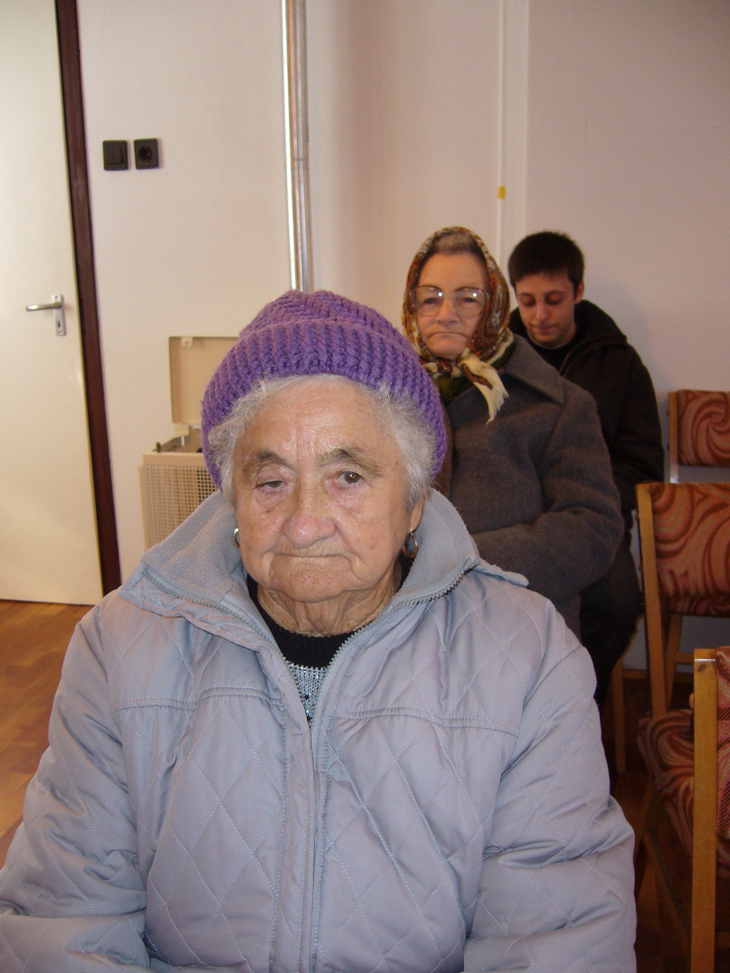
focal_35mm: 35
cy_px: 486
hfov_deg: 40.7
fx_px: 984
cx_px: 365
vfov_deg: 52.6
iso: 100
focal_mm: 5.8
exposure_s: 1/30
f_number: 2.8
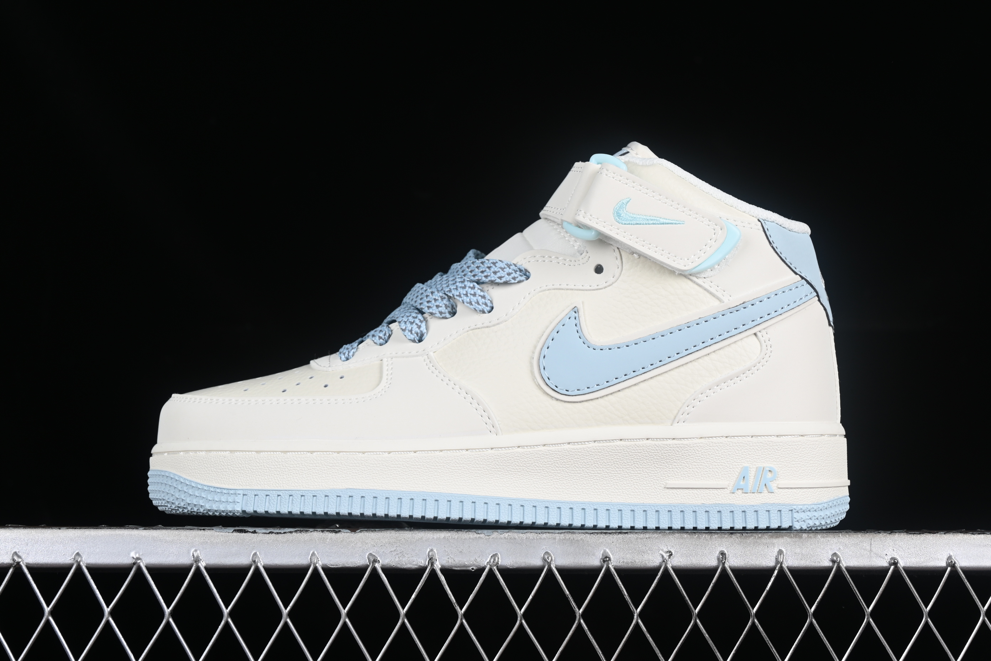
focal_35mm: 75
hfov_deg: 27.0
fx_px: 2064
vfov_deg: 18.2
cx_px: 496
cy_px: 330
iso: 160
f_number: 8
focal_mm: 50
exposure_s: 1/100
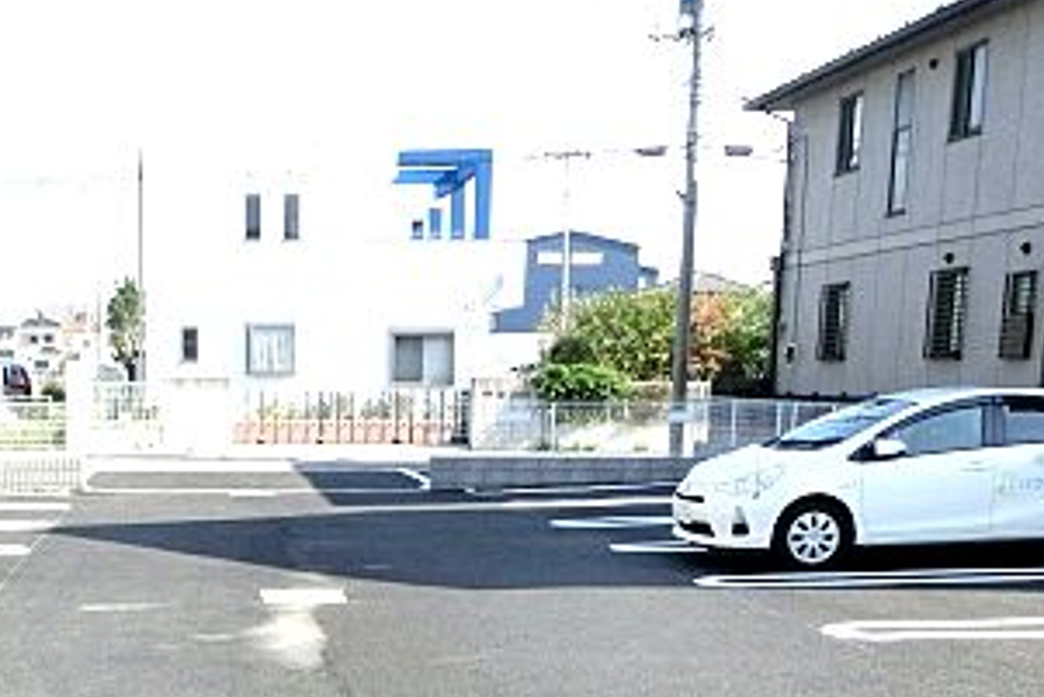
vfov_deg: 24.6
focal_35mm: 53
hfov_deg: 35.9
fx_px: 1538
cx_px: 170
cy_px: 669
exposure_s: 1/1000
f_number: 3
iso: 125
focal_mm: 4.24
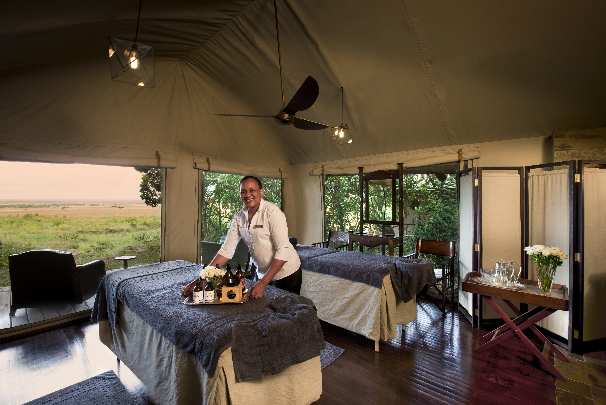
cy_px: 202
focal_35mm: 16
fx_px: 269
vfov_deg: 73.8
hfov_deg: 96.7
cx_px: 303
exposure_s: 1/8
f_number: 8
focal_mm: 16
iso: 200
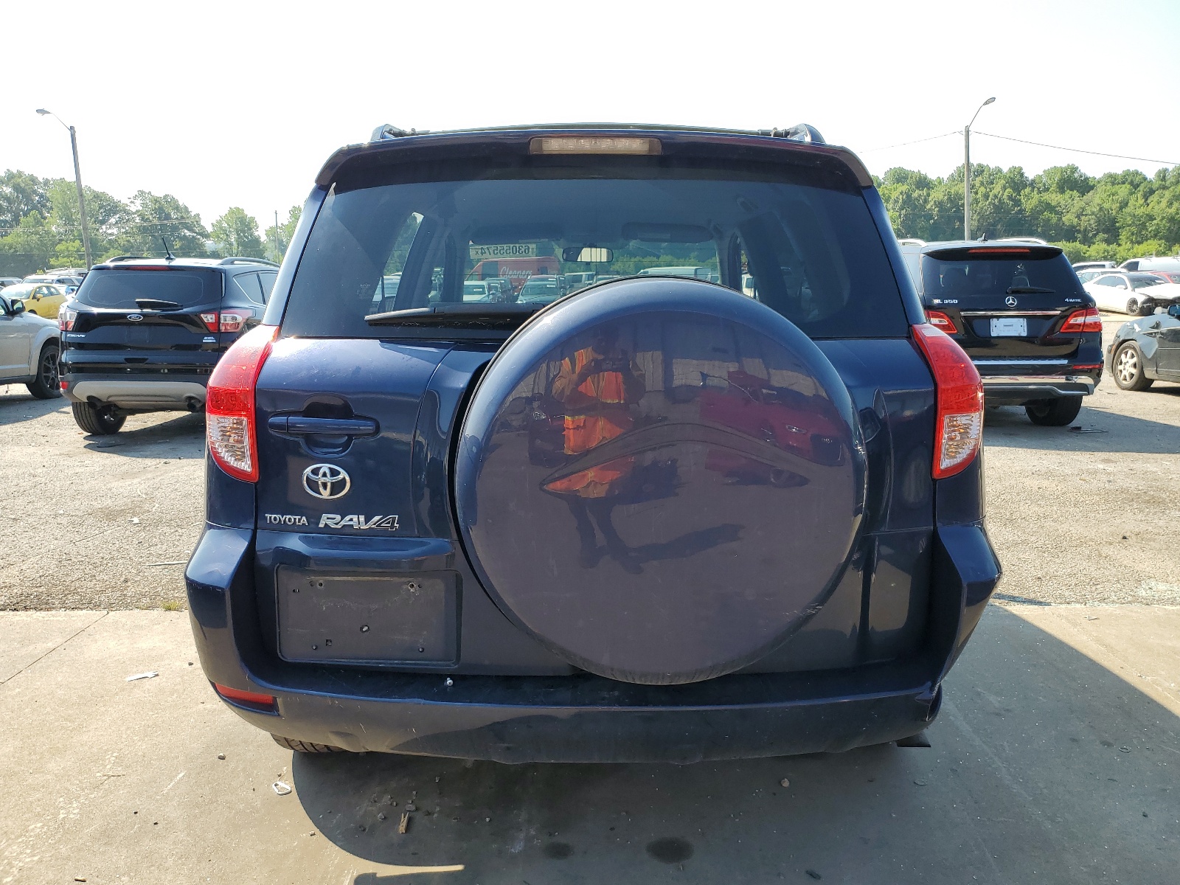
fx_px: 886
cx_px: 590
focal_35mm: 26
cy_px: 442
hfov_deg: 67.3
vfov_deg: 53.1
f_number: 1.5
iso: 50
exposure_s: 1/1250
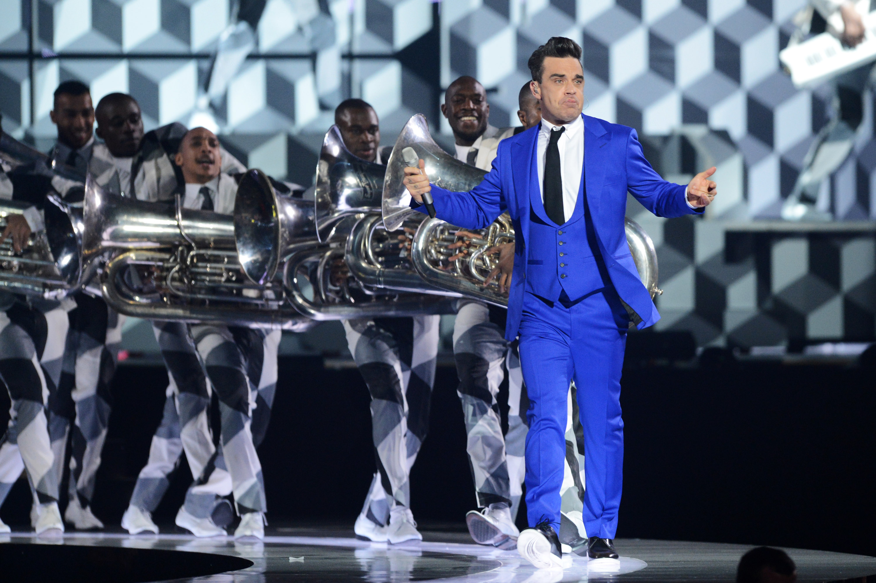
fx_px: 9728
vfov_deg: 3.4
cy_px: 292
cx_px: 438
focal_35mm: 400
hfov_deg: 5.2
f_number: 2.8
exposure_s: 1/320
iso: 3200
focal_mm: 400
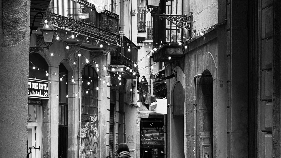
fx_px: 1304
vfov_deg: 6.9
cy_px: 145
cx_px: 140
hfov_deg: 12.3
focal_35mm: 175
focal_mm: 15.66
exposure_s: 1/100
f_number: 2.8
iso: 200
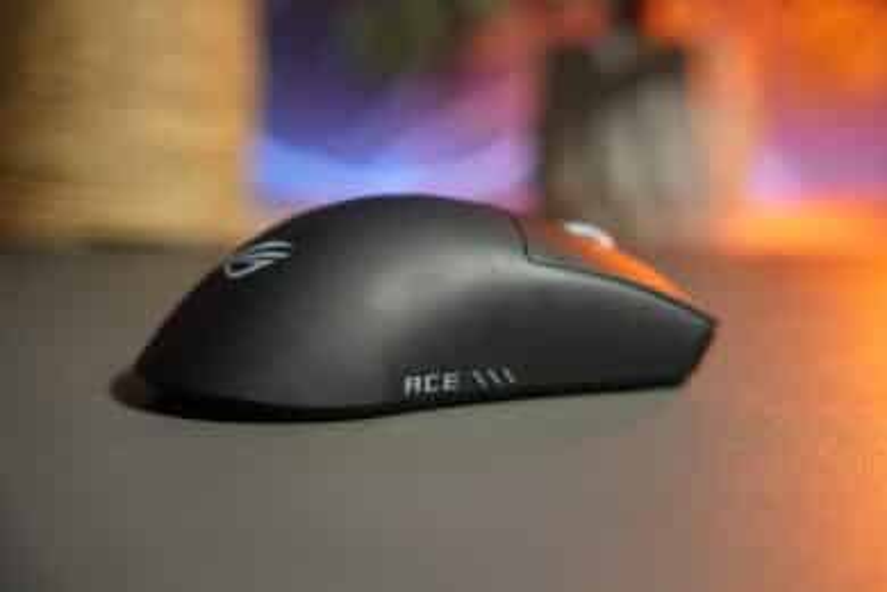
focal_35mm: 66
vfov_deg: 20.6
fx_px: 1629
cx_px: 444
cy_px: 296
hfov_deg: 30.5
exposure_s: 1/80
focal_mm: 66.1
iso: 640
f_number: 4
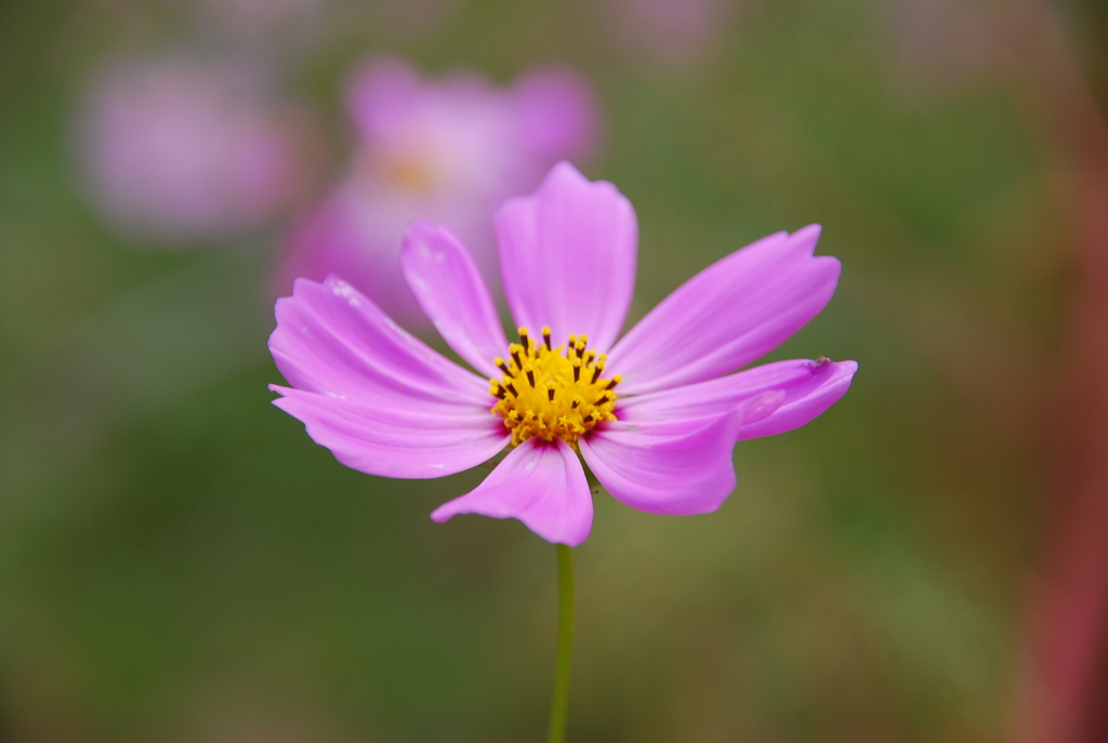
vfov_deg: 4.6
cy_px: 372
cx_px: 554
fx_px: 9251
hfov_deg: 6.9
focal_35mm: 300
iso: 100
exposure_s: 1/200
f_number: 6.3
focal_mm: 200
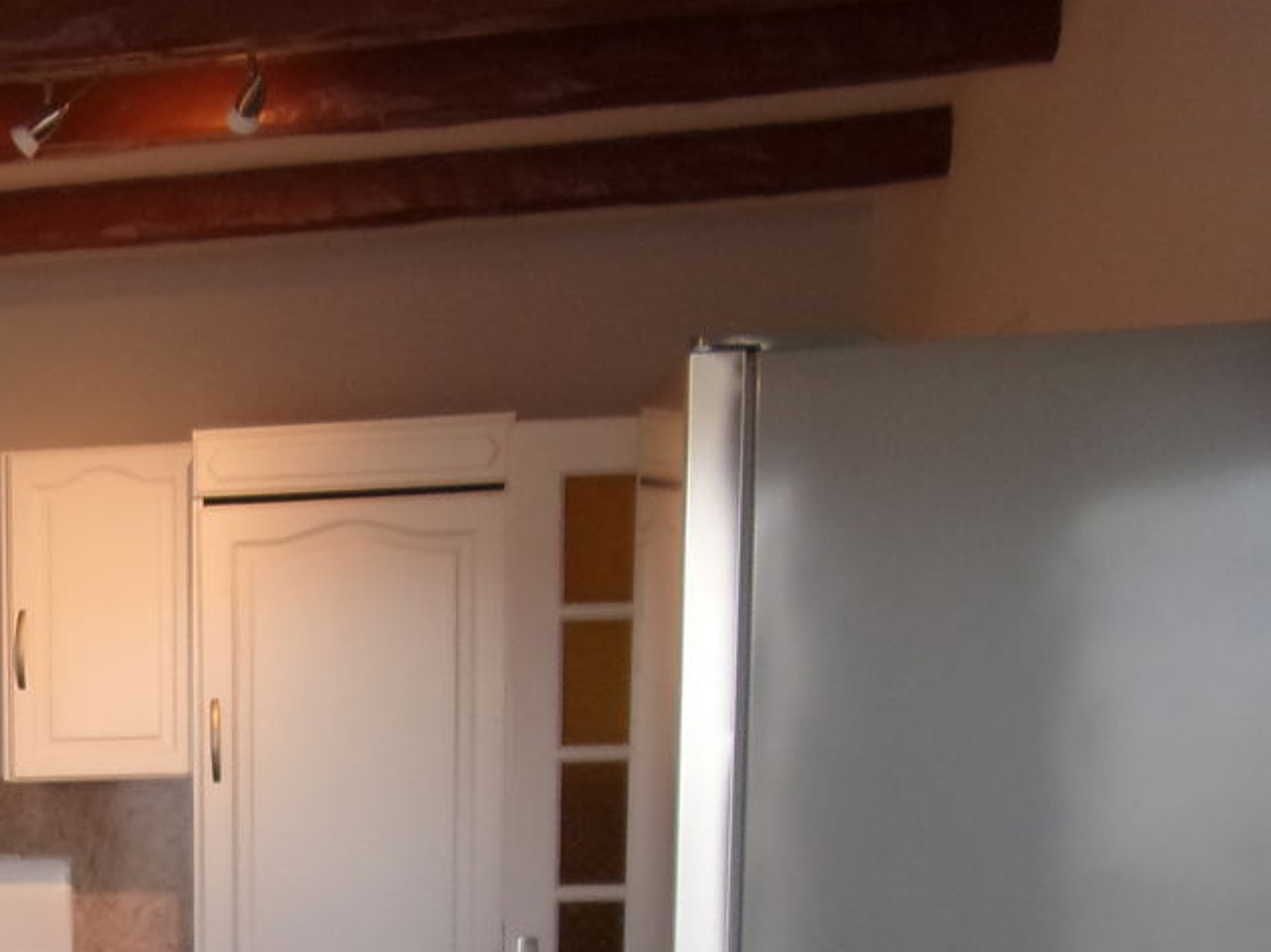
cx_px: -174
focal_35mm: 61
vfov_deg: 22.5
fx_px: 2239
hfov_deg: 28.4
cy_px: 1069
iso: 100
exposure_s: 1/34
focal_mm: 4.3
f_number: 3.3
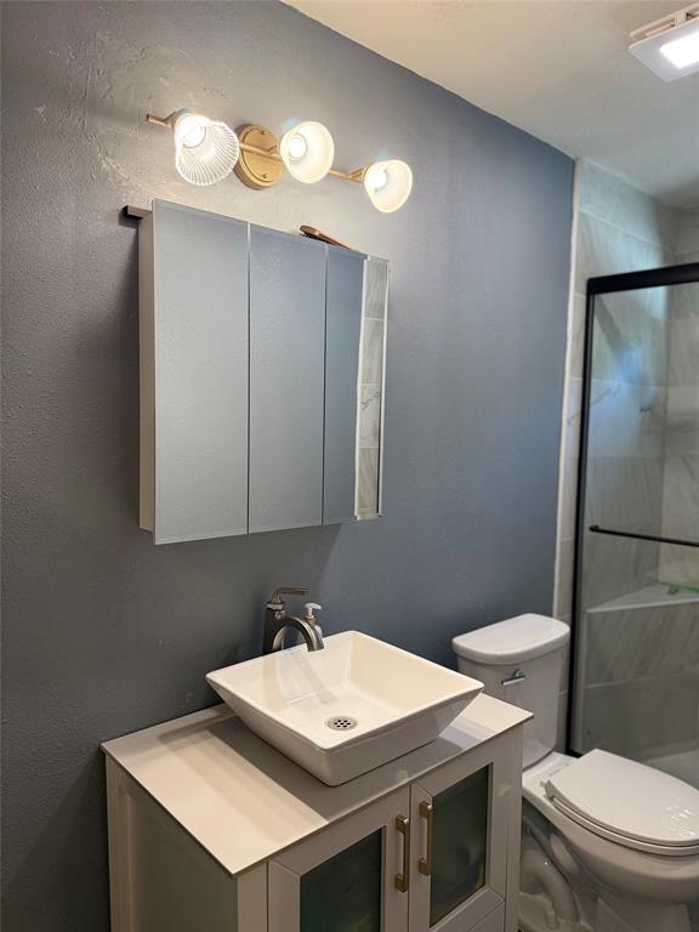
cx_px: 350
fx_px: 646
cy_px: 466
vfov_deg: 71.6
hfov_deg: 56.8
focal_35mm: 24
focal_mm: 6.76
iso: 200
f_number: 1.78
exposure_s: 1/142
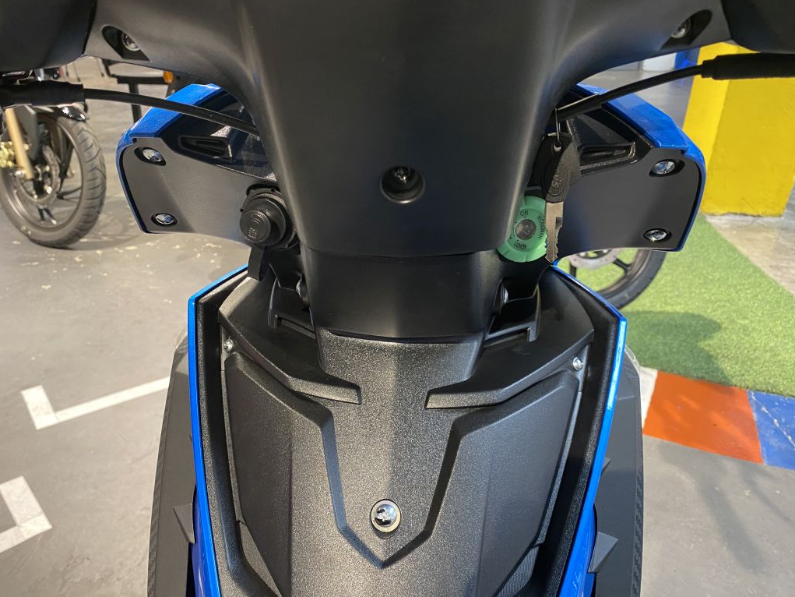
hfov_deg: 65.3
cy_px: 307
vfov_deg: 51.4
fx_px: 620
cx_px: 385
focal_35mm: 27
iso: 250
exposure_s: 1/50
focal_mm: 4.25
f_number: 1.8
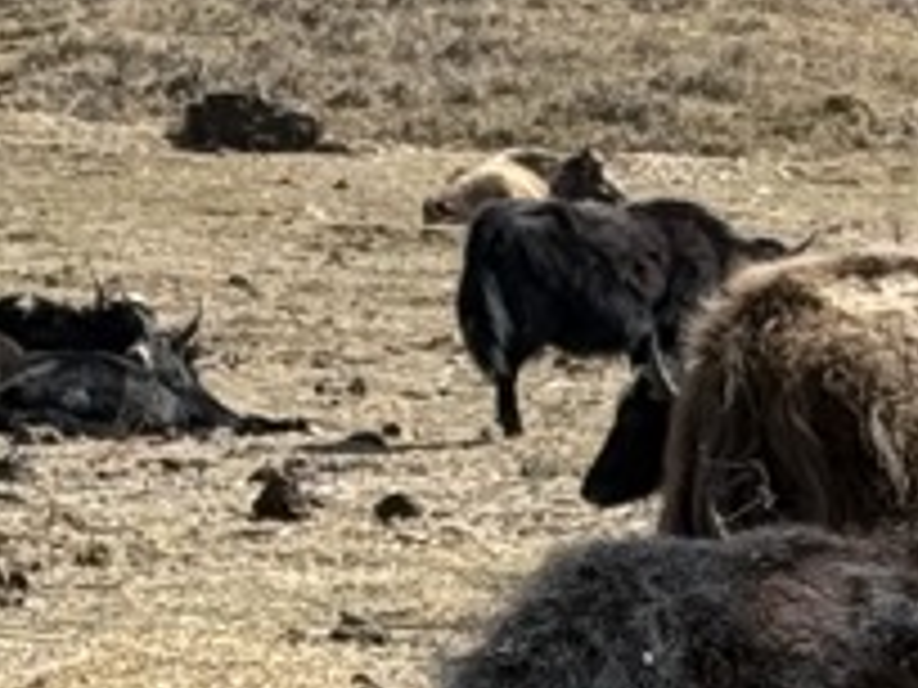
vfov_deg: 4.9
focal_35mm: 301
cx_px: 279
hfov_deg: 6.6
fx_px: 7982
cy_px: 1061
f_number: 1.78
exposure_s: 1/2415
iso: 64
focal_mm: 6.76
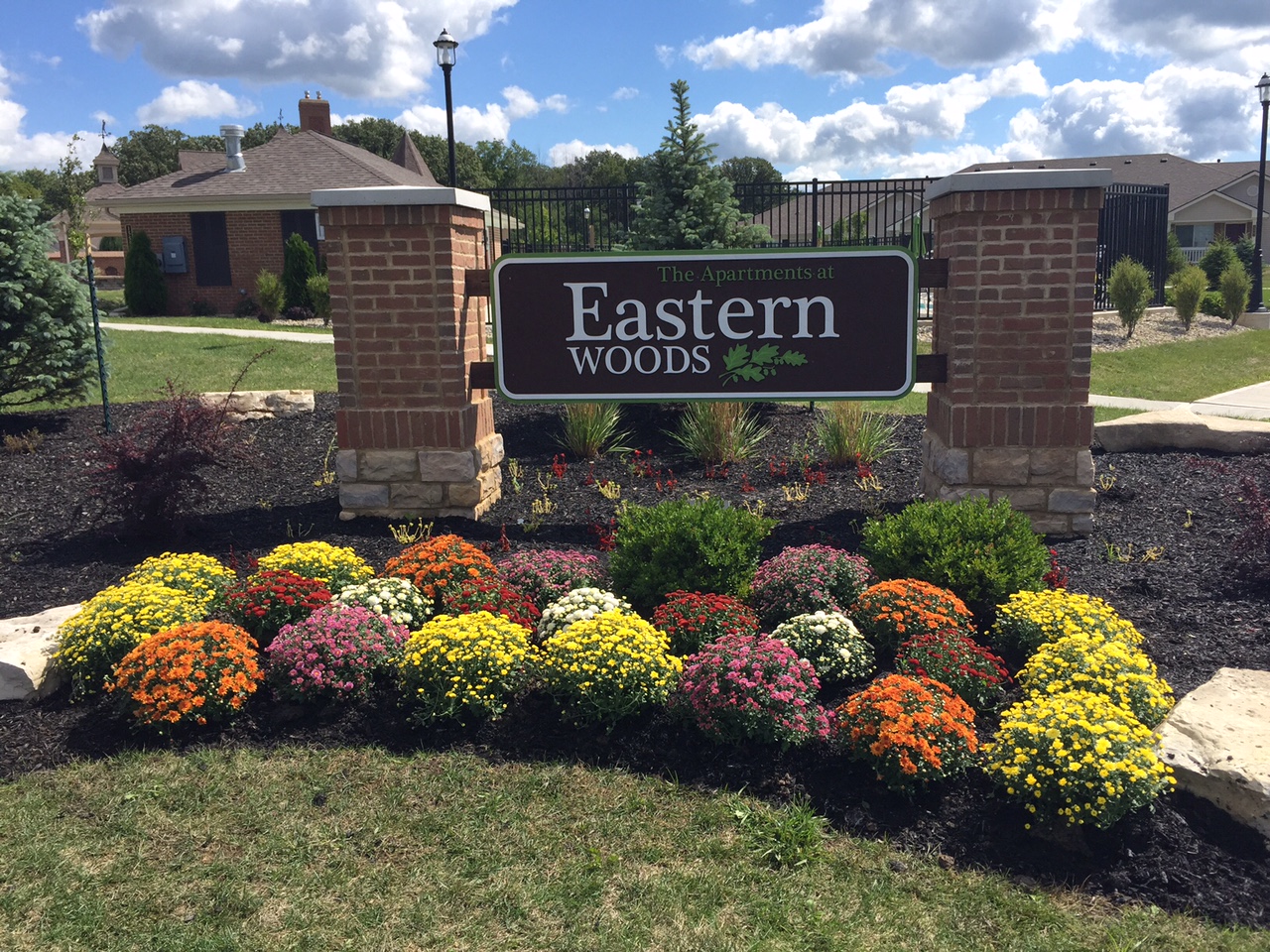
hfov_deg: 61.7
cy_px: 476
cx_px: 635
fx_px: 1064
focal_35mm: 29
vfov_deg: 48.2
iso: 32
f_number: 2.2
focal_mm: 4.15
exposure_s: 1/1647
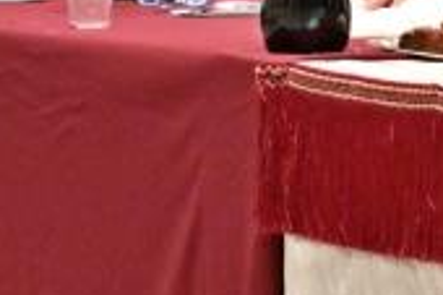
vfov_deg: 1.3
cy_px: -343
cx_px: 1227
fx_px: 13326
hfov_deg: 1.9
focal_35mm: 1084
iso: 1250
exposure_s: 1/250
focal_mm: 120
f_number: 4
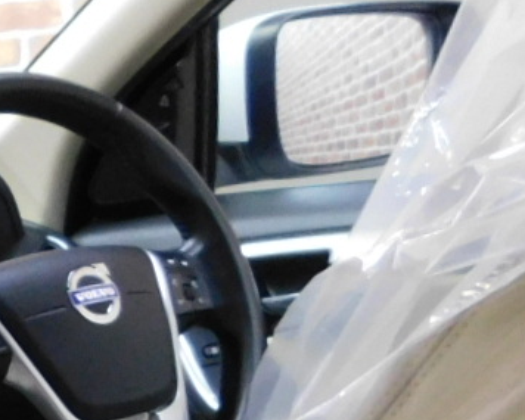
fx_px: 1570
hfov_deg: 15.5
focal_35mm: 101
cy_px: 747
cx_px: -500
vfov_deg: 13.7
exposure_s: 1/13
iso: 400
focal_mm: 4
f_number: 3
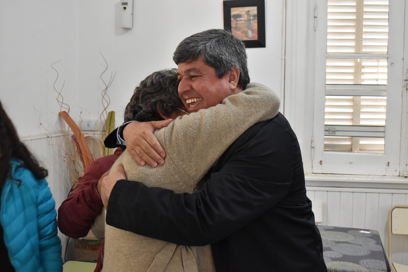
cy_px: 136
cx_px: 204
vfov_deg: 29.9
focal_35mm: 45
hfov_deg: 43.6
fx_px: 510
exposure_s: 1/50
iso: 2500
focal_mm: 30
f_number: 5.6
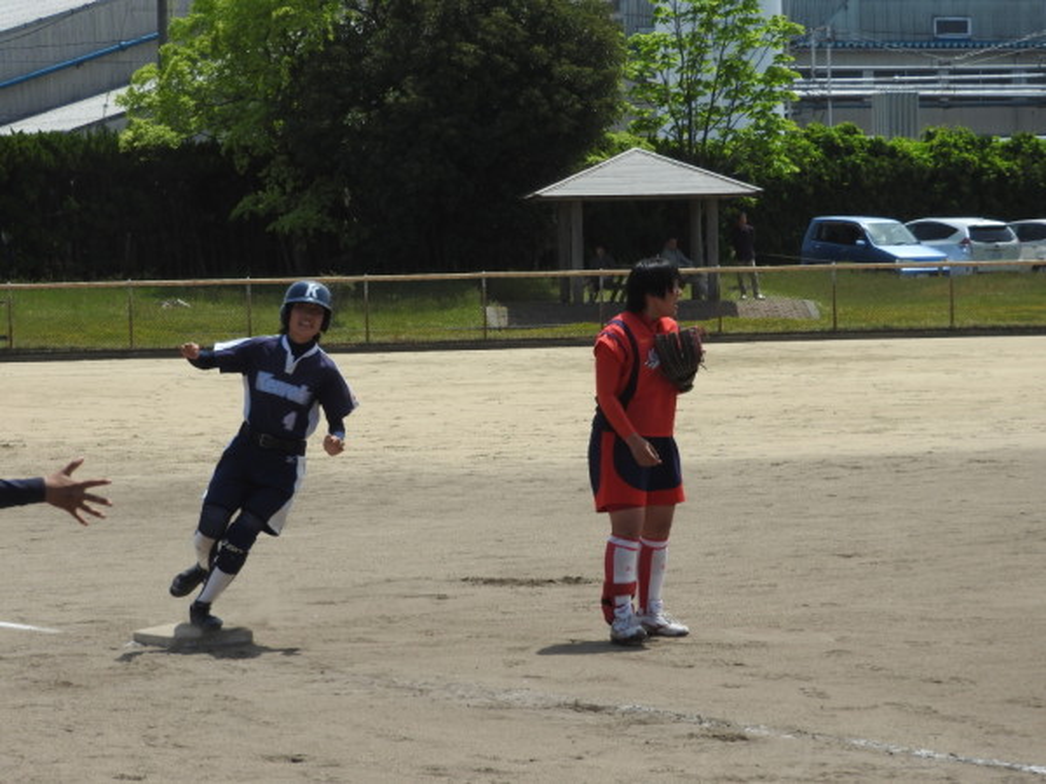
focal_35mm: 135
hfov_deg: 14.6
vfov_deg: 11.0
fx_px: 4079
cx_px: 523
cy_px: 392
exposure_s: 1/640
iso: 100
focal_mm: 24.2
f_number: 5
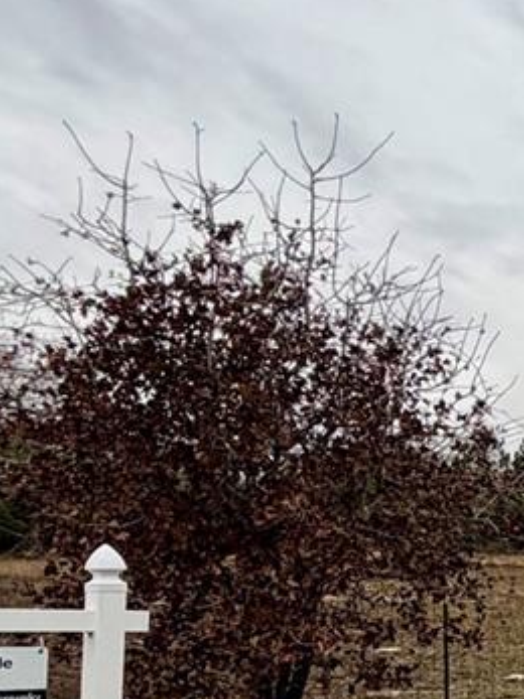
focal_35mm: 62
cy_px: 598
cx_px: 1108
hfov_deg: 16.5
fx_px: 1252
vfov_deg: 30.2
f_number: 2.2
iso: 50
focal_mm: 2.22
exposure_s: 1/294
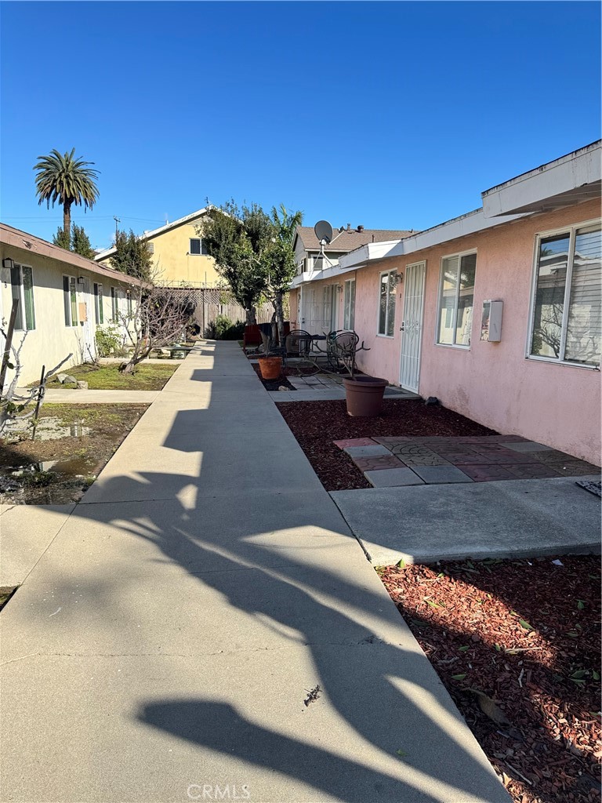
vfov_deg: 71.6
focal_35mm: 24
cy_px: 402
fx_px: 557
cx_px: 301
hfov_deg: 56.8
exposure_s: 1/2174
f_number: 1.78
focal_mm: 6.76
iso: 80
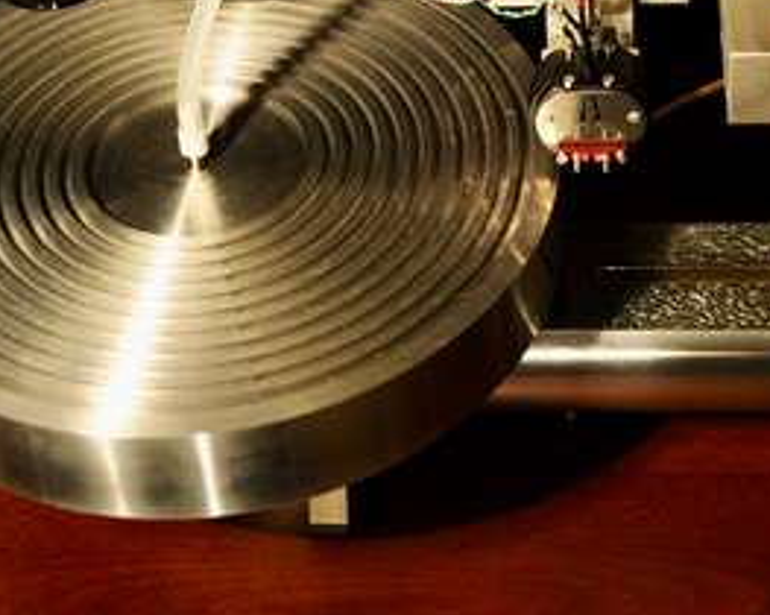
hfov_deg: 20.0
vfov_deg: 15.7
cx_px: 389
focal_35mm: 96
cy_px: 7
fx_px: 2186
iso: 800
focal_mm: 35
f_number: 2.8
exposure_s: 1/40
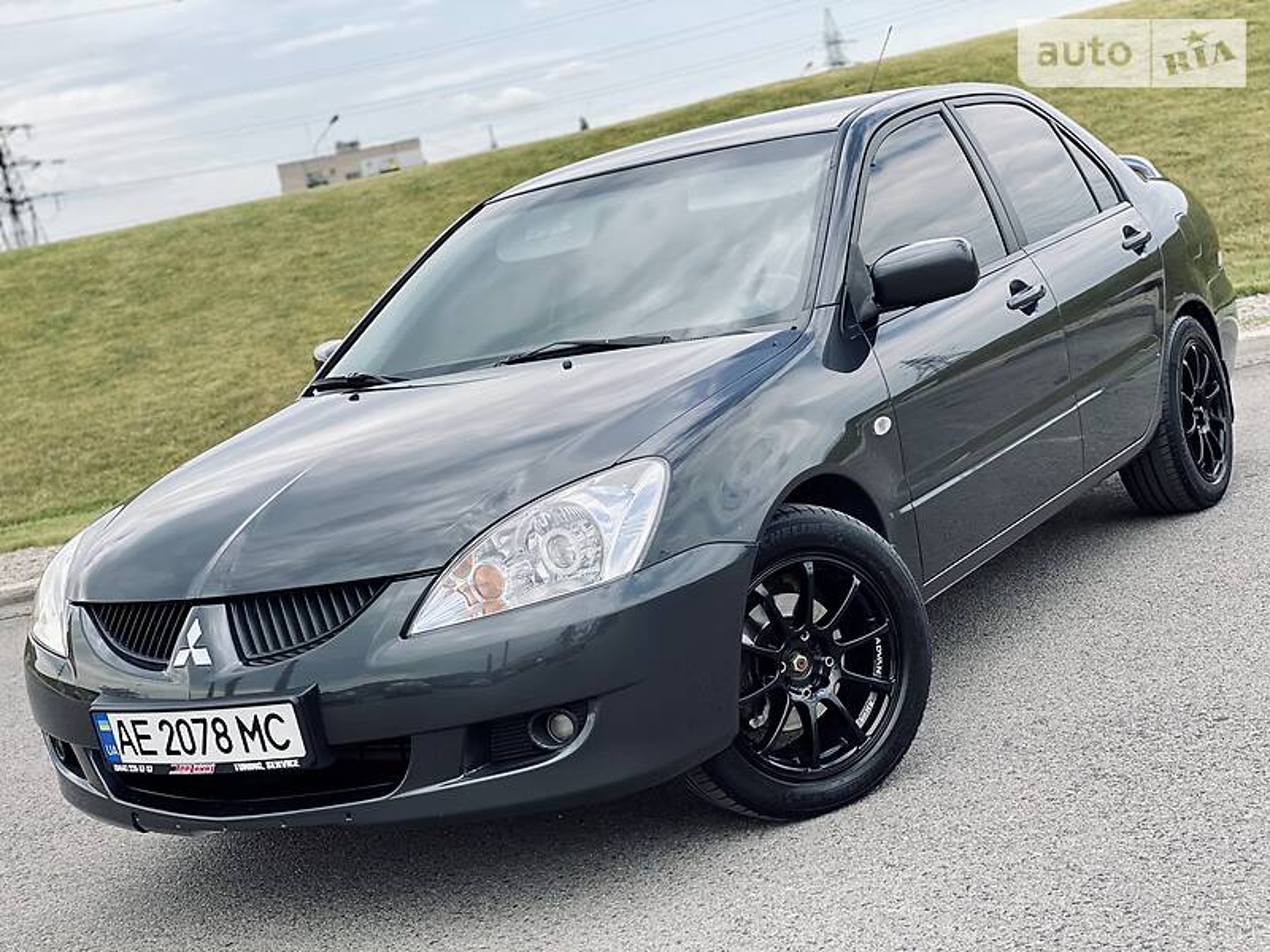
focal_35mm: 52
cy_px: 476
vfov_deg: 28.0
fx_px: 1908
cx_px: 635
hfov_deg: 36.8
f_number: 2
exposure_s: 1/607
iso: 20
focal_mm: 6
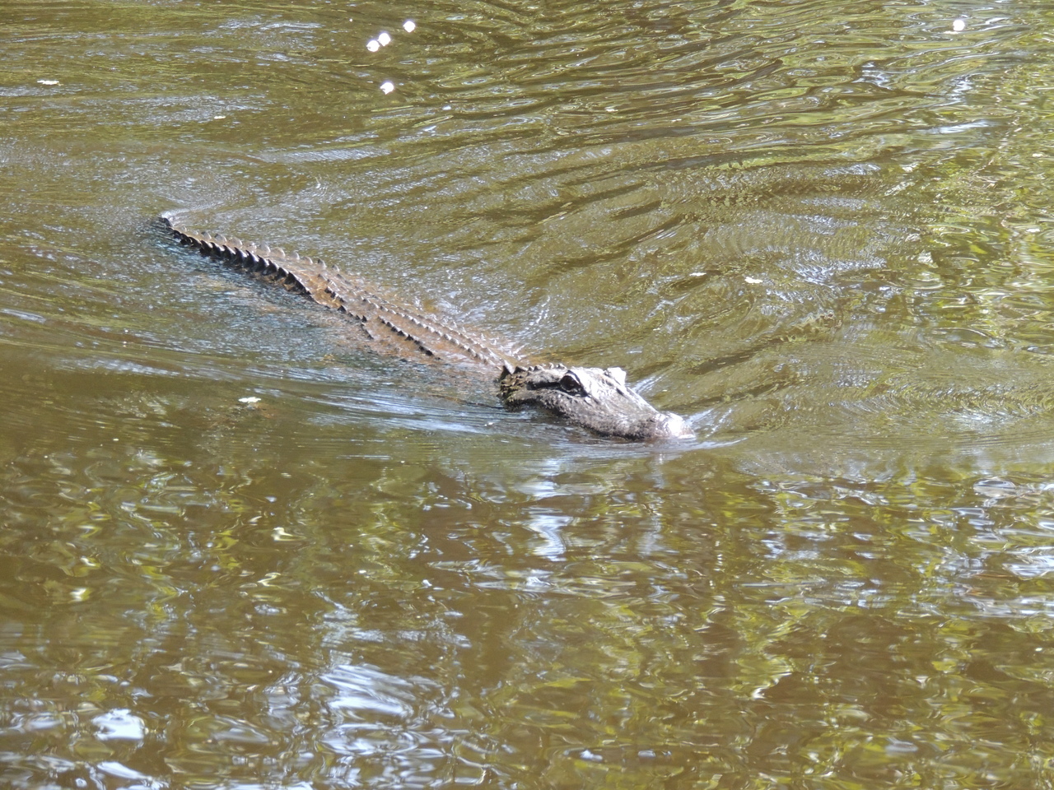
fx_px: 6851
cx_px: 527
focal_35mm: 225
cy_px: 395
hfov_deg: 8.8
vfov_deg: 6.6
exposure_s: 1/250
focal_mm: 40.1
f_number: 4.6
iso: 450
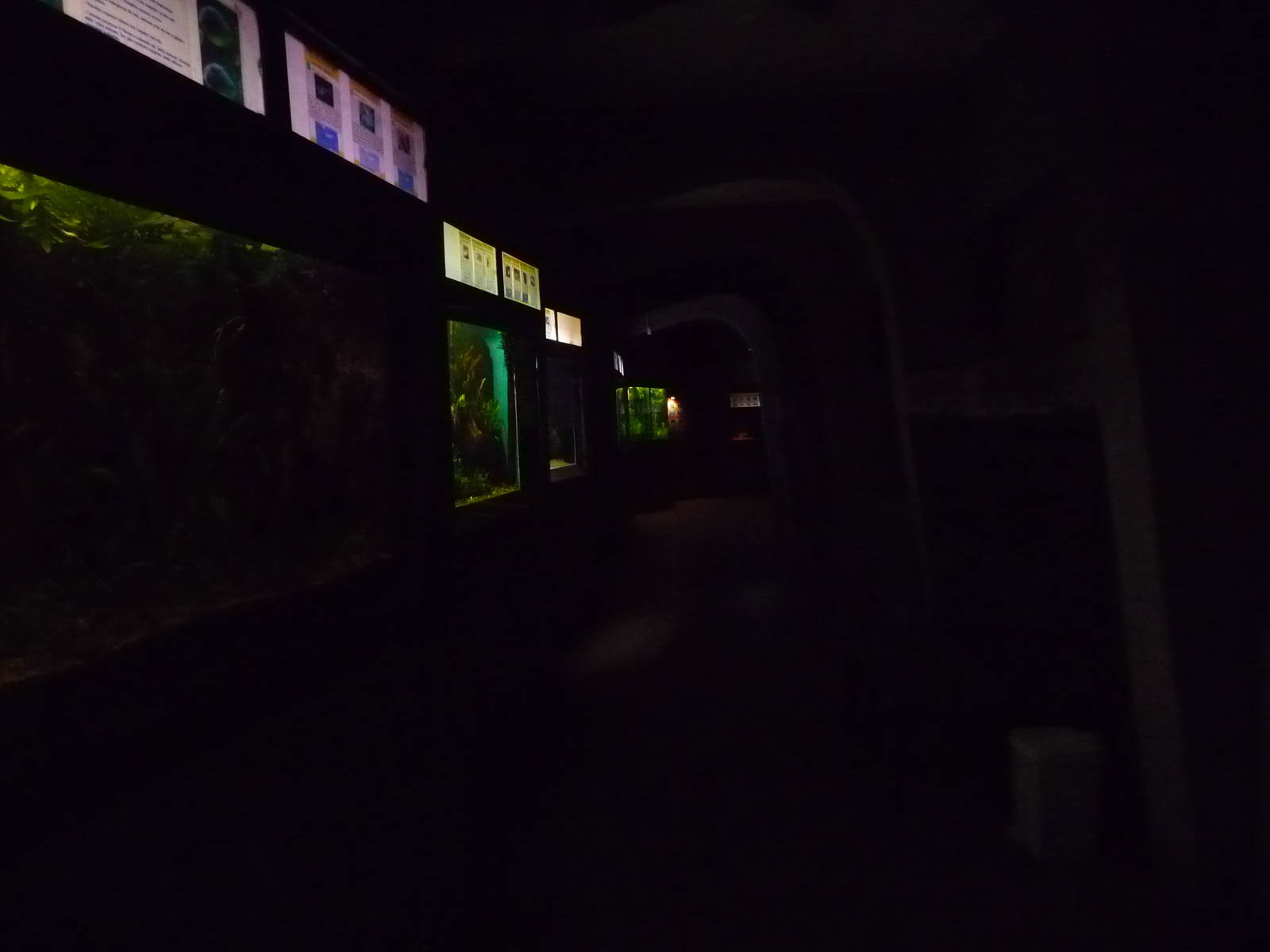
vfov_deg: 49.7
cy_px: 476
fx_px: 1027
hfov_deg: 63.4
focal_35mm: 28
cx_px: 635
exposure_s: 1/50
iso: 800
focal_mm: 4.7
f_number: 3.3
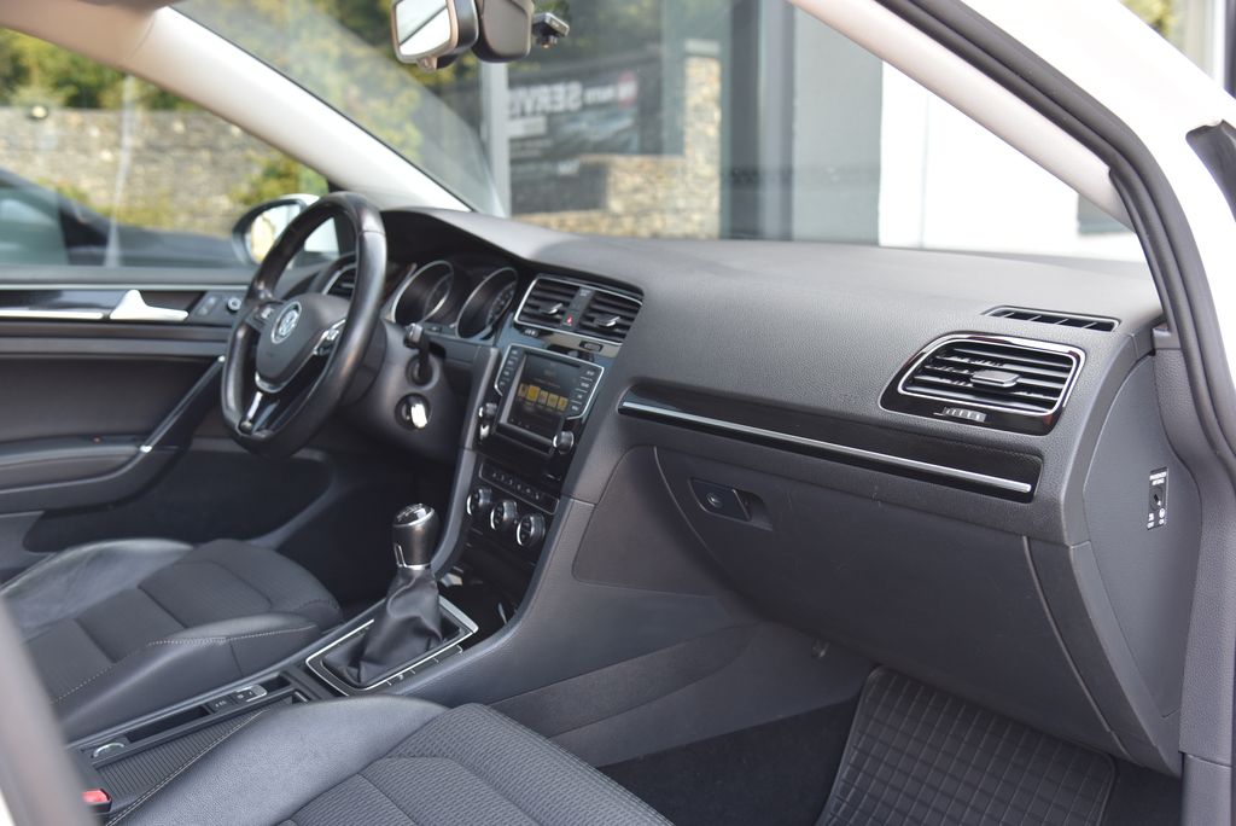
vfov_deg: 37.9
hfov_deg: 54.4
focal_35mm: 35
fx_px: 1202
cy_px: 413
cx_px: 618
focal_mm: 35
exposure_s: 1/80
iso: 500
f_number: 4.5
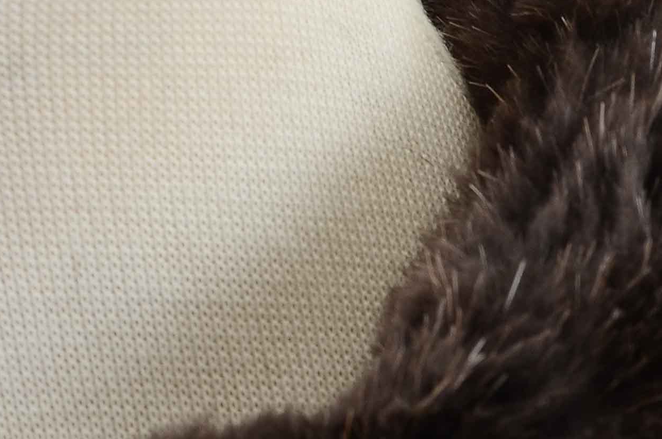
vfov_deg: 2.2
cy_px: 677
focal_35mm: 623
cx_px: 743
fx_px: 11431
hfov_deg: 3.3
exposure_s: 1/80
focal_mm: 105
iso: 160
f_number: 8
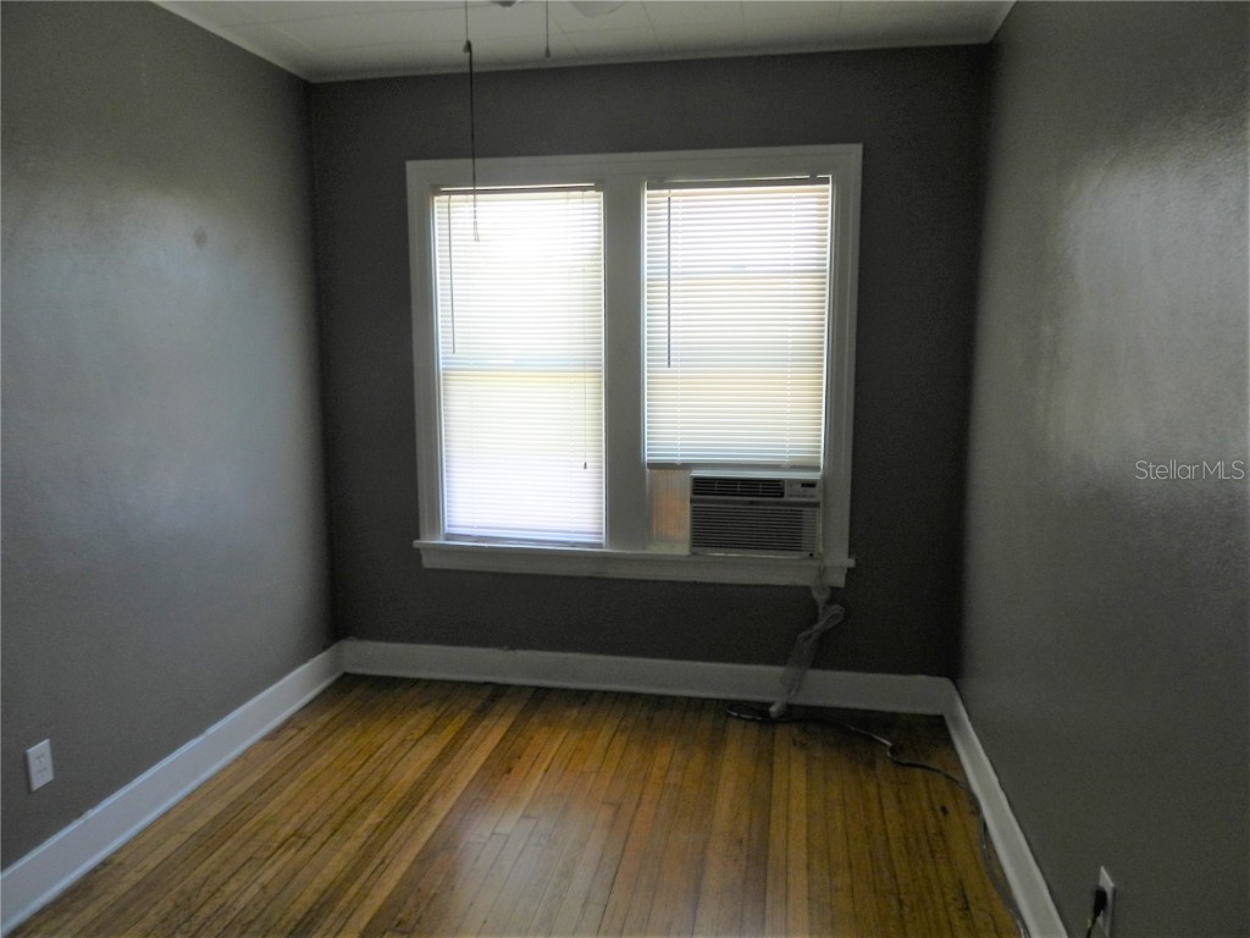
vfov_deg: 58.9
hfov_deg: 73.9
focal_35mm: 23
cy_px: 469
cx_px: 625
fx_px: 831
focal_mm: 4
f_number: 3.4
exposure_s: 1/100
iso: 160
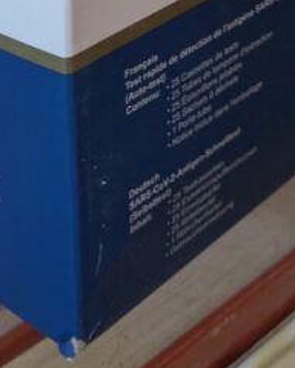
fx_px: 1135
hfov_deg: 14.8
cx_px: 113
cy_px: -256
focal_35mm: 104
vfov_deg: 16.1
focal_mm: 5.43
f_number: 1.89
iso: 435
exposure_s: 1/33.3
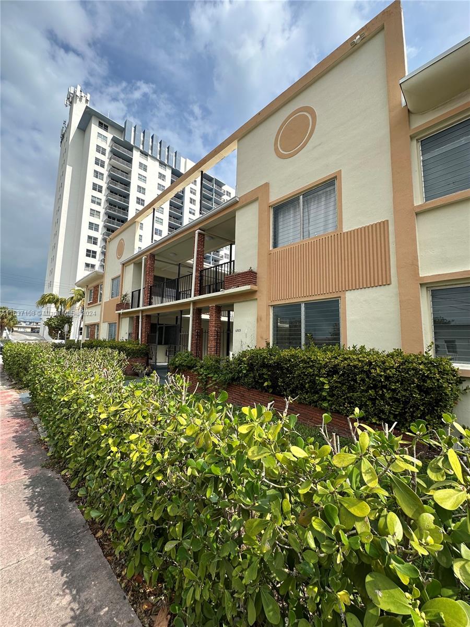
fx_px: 253
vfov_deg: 102.1
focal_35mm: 14
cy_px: 314
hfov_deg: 85.7
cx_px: 235
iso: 40
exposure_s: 1/1416
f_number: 2.2
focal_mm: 2.22
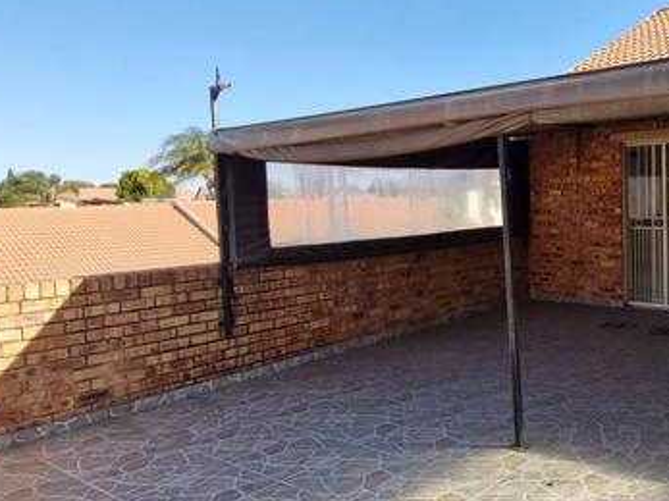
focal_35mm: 30
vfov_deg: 46.8
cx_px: 559
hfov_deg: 54.7
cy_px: 249
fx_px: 580
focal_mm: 1.74
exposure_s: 1/630
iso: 50
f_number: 2.2
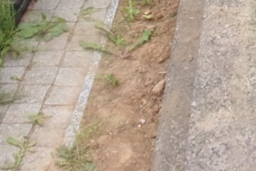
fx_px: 726
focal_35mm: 102
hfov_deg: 18.6
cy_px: -80
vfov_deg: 12.8
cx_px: 335
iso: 80
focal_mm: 4.3
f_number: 3.3
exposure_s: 1/220
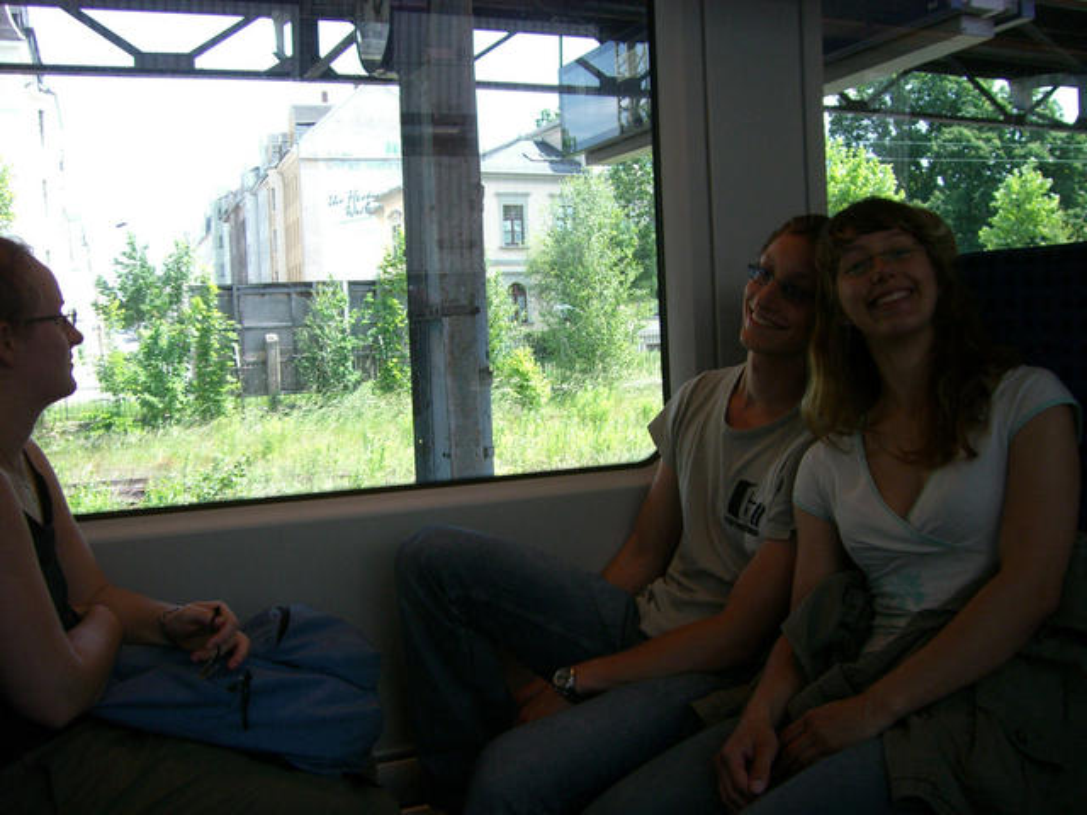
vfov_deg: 37.7
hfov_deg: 49.0
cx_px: 544
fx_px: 1193
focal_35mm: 38
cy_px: 408
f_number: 2.7
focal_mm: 6.2
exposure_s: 1/200
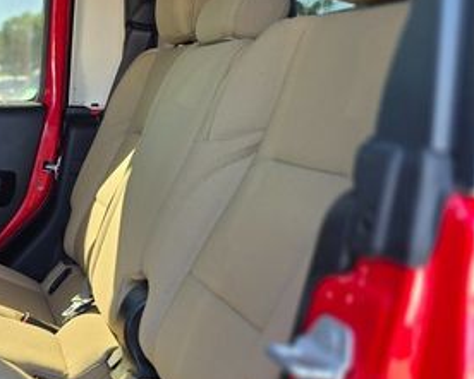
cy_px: 264
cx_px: -60
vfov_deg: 28.9
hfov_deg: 31.5
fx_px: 730
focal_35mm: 52
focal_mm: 6.3
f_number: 1.7
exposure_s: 1/180
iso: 80
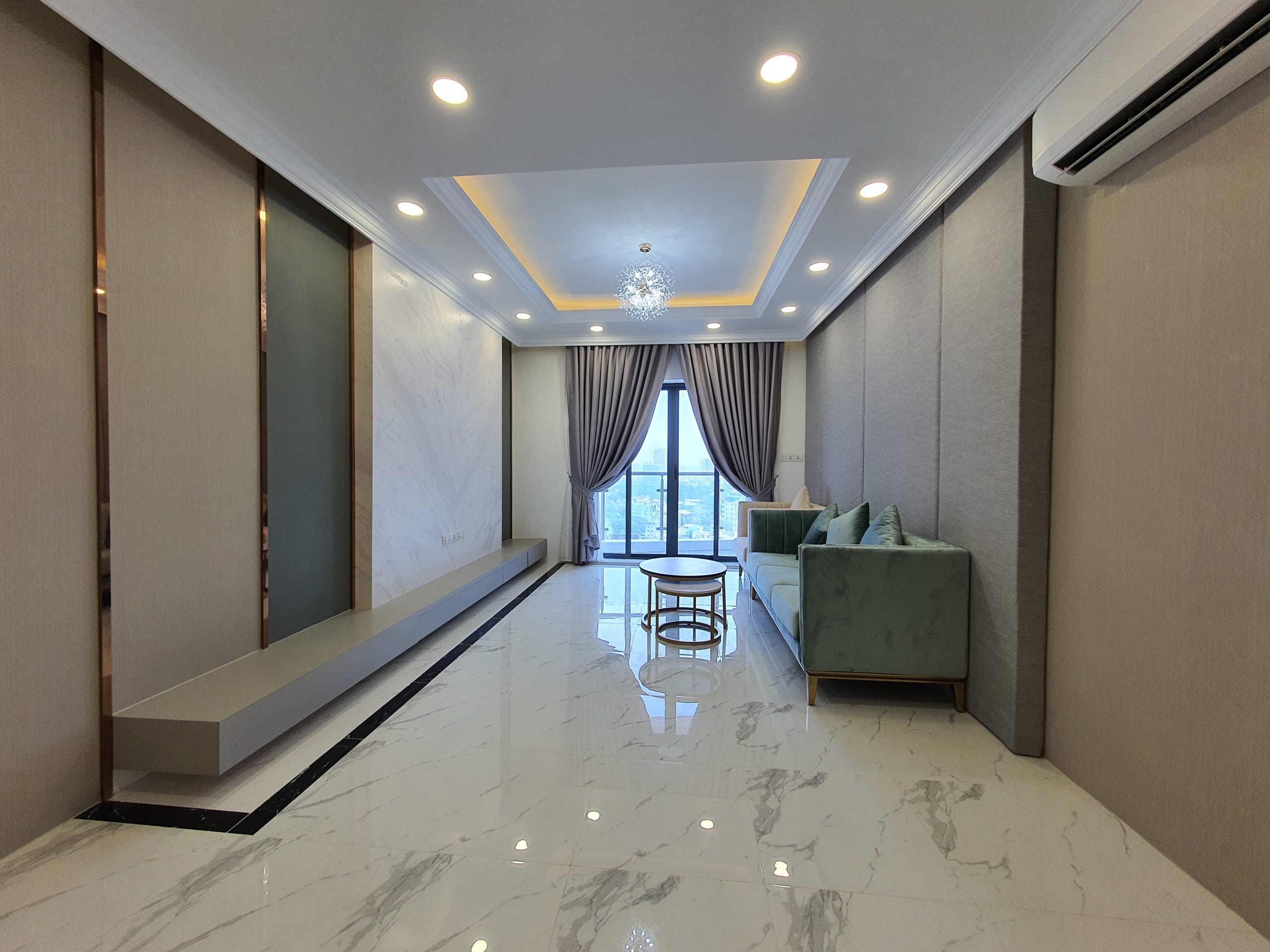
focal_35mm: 13
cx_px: 635
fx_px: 477
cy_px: 476
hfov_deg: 106.2
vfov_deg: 89.9
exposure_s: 1/100
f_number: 2.2
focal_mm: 1.8
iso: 50
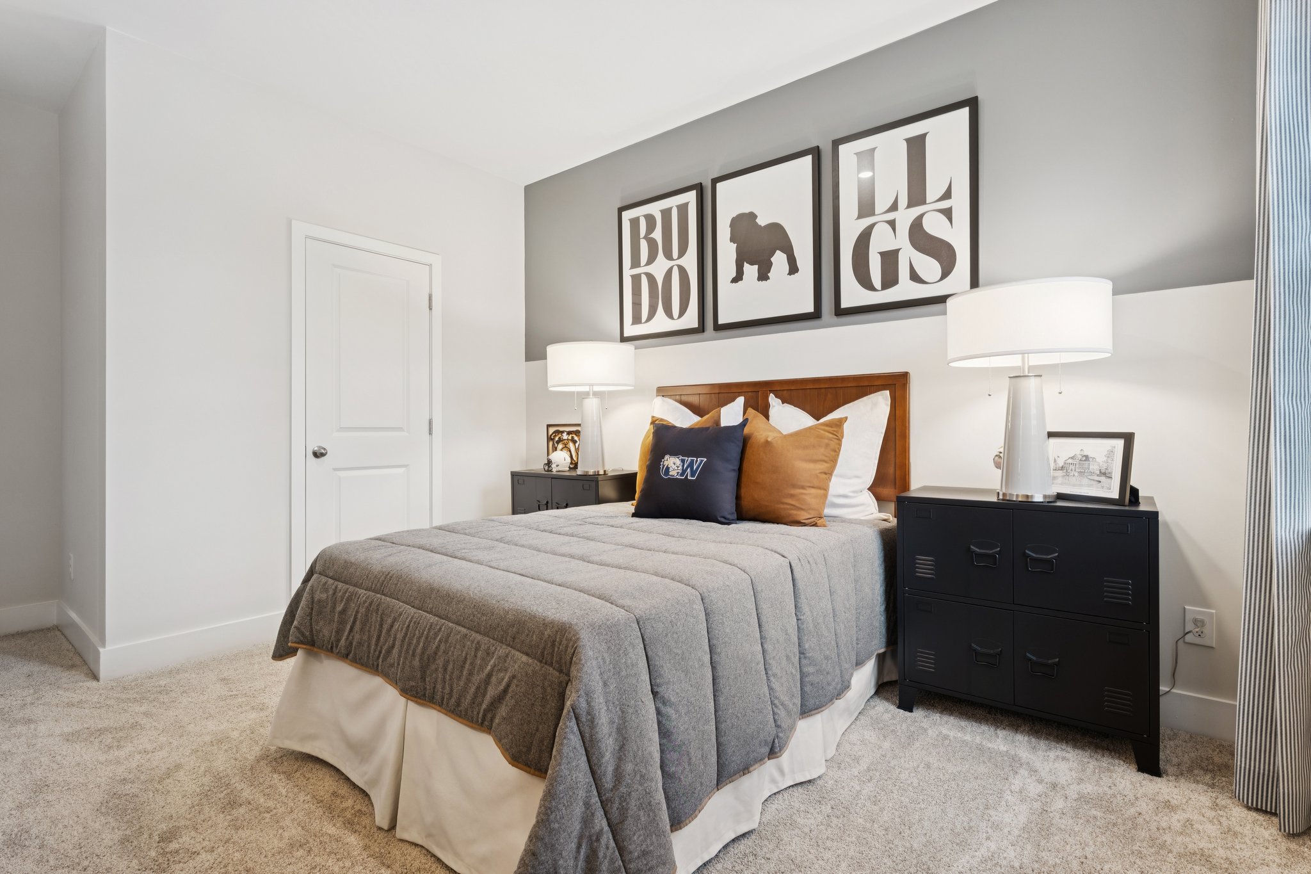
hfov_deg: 96.7
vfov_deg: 73.7
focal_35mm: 16
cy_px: 437
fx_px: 583
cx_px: 656
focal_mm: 16
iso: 400
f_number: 8
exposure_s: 1/5
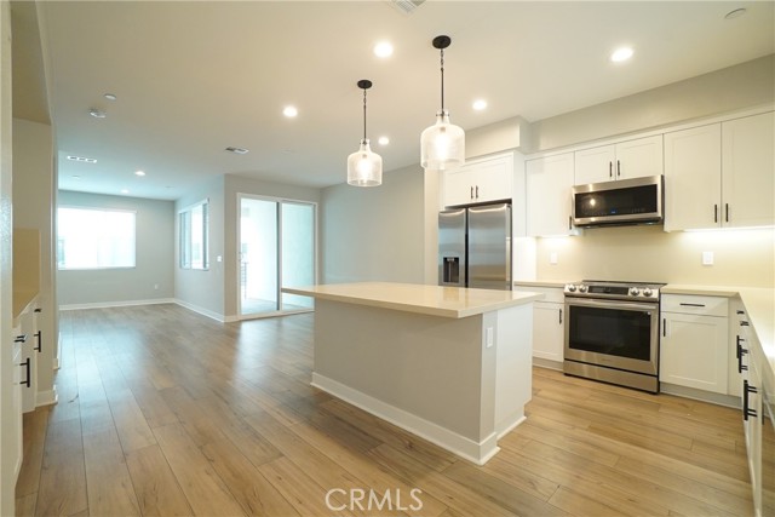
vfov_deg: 77.4
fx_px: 323
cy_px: 258
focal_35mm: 15
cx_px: 388
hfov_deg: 100.4
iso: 2000
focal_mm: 10
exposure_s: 1/50
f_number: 8
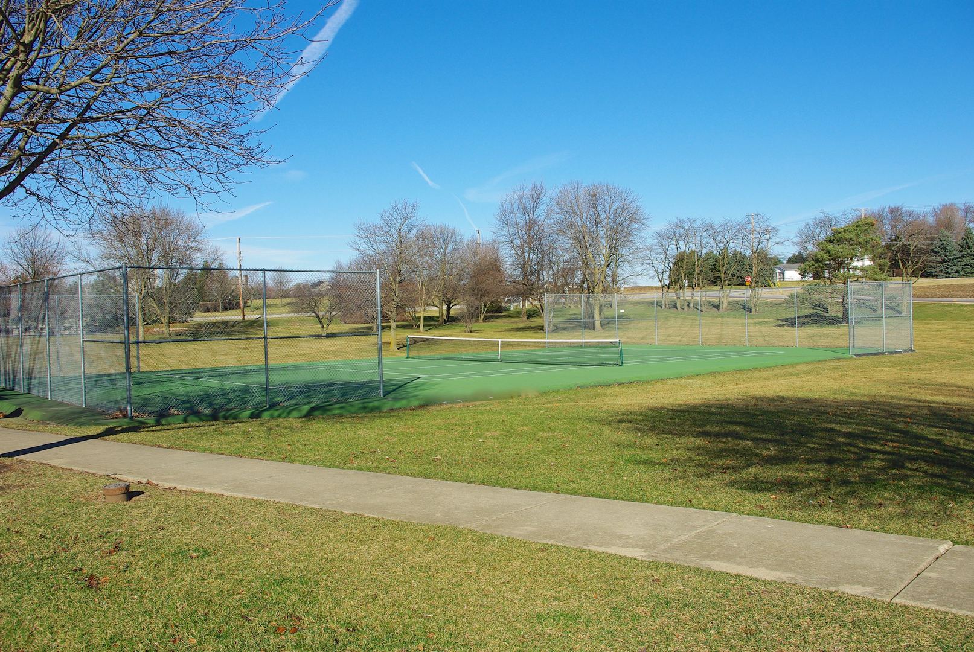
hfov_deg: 60.2
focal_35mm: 31
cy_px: 326
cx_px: 487
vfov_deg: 42.4
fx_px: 840
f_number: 9.5
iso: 100
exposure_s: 1/180
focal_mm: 21.25
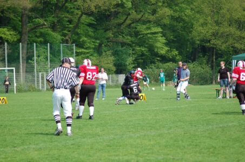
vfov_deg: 7.6
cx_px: 122
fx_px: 1222
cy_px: 81
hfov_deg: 11.4
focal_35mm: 180
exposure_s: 1/1000
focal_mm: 120
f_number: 4.2
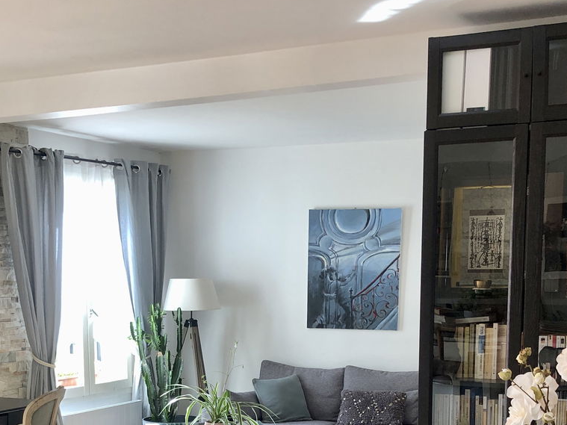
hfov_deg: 32.7
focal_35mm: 59
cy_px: 419
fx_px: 966
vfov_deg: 23.8
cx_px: 261
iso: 20
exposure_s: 1/40
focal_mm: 3.99
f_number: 1.8
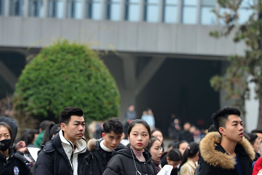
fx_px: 1091
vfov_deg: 9.1
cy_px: 104
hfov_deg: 13.7
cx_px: 162
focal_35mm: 150
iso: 200
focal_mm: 112
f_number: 2.8
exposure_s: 1/80
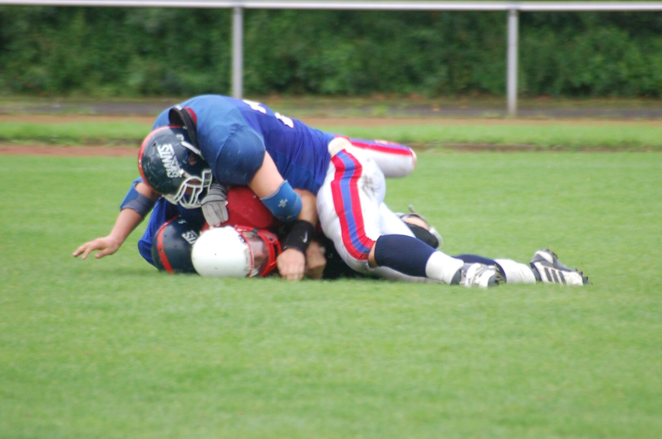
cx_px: 373
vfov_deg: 2.6
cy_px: 198
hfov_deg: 4.0
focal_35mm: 522
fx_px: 9580
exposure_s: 1/200
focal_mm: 300
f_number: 5.6
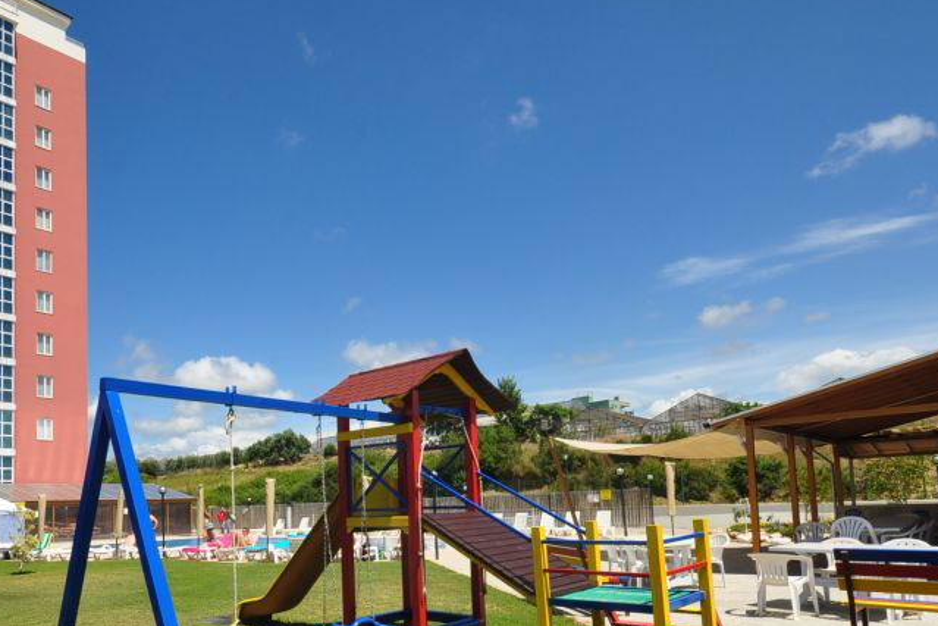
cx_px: 338
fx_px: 625
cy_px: 461
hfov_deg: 72.2
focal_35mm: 24
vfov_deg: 51.1
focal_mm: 10
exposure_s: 1/200
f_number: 14
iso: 200
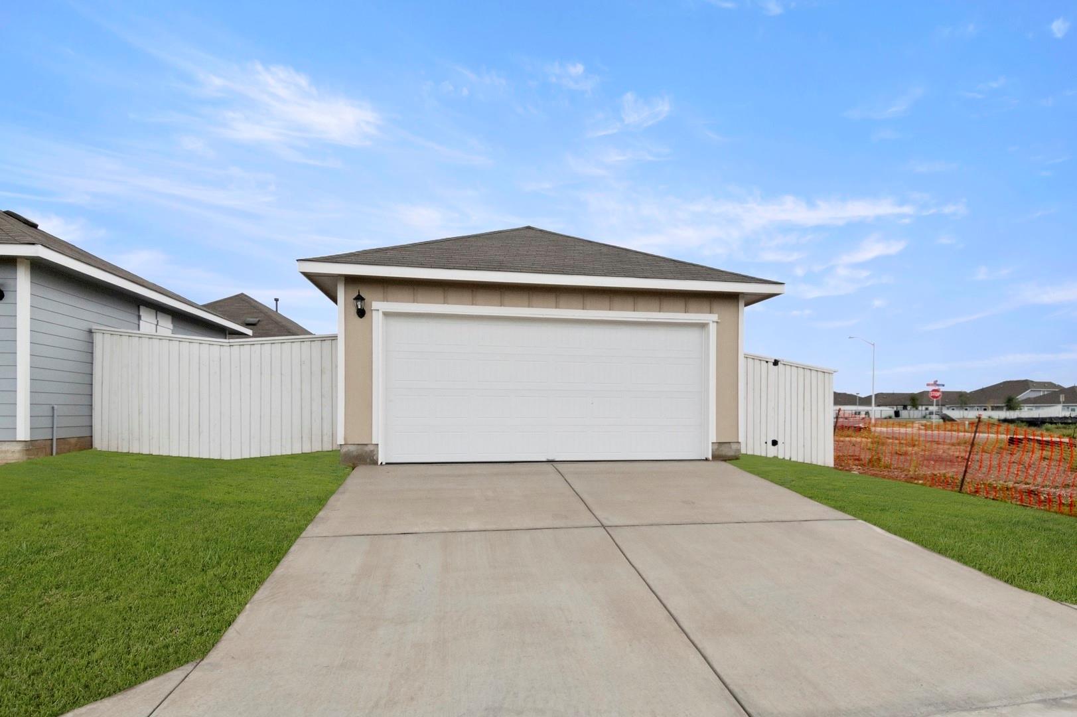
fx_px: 1076
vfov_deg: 36.8
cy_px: 358
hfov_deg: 53.2
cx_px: 538
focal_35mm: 36
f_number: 8
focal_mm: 24
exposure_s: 1/2000
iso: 400
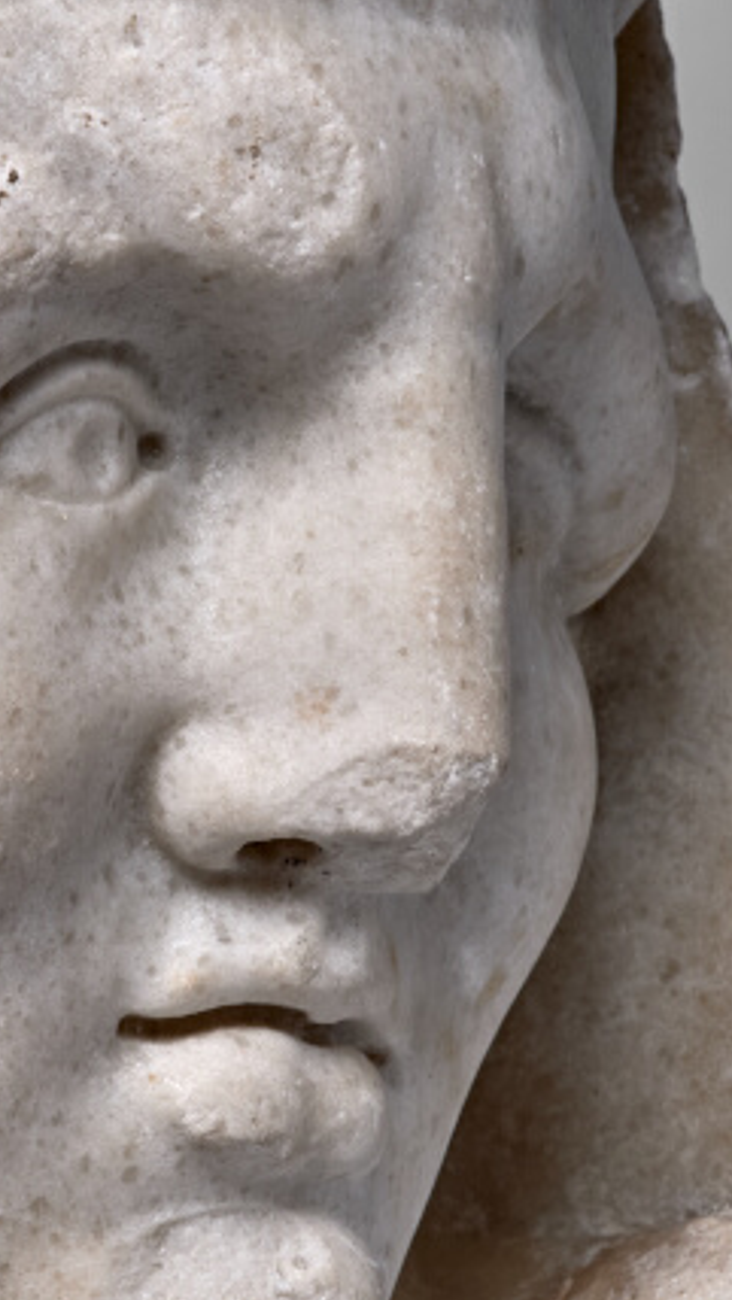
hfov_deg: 5.7
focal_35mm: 214
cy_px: 746
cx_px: 15
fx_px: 7378
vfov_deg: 10.1
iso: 200
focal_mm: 80
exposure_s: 1/125
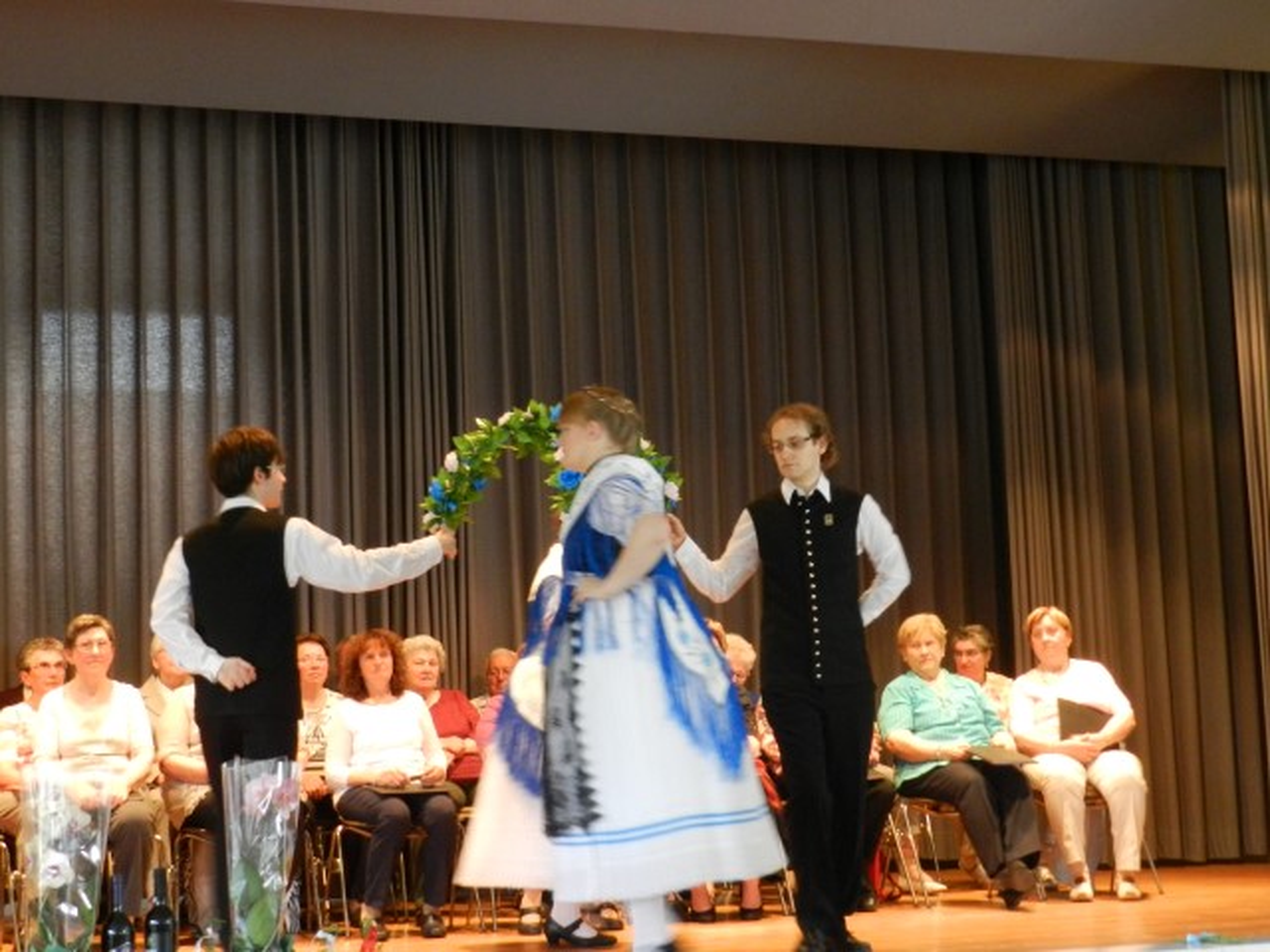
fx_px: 2201
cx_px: 635
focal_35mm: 60
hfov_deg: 32.2
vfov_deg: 24.4
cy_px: 476
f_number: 4.6
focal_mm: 10.7
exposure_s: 1/25
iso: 800
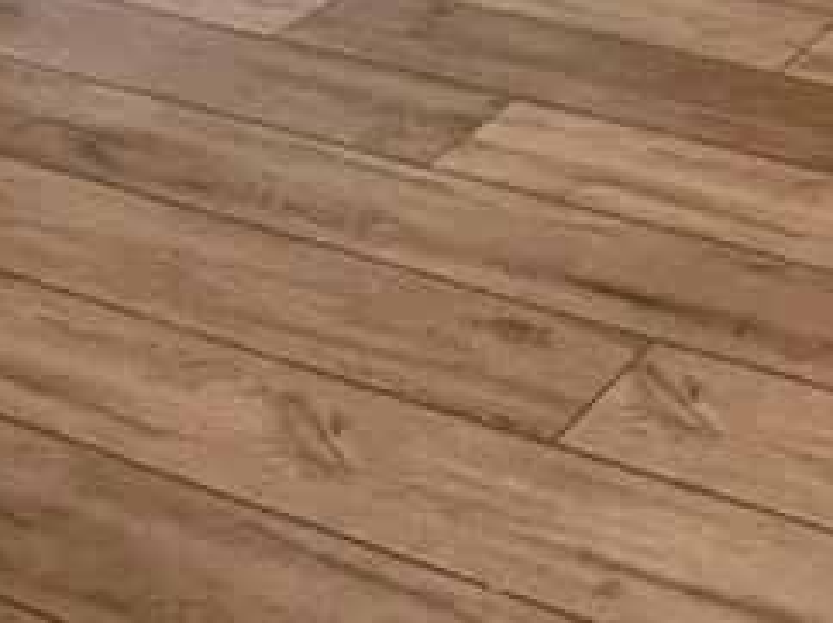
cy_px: -947
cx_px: 1060
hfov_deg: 20.9
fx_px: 2067
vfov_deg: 12.6
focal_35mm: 86
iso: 100
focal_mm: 1.57
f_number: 1.8
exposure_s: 1/120
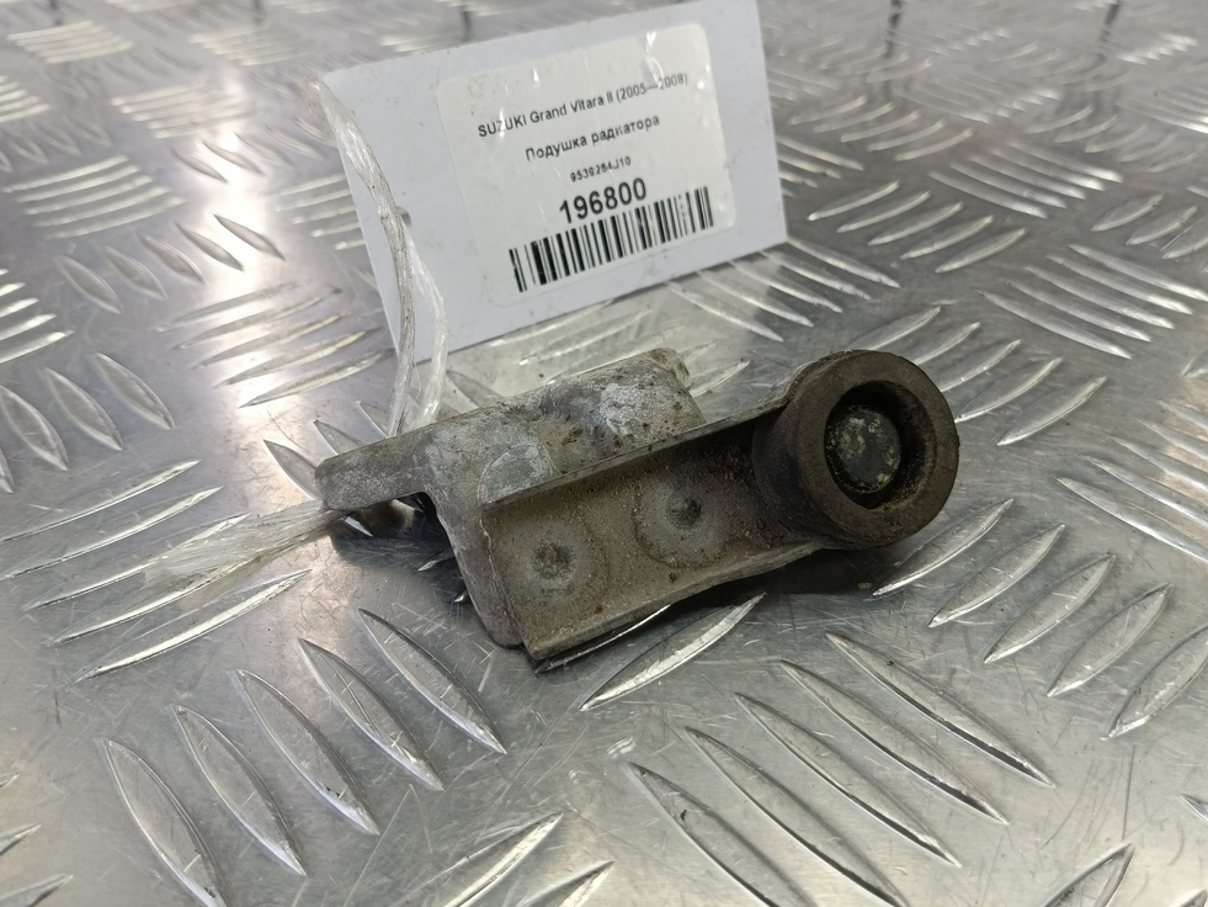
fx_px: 838
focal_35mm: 24
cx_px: 623
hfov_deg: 71.6
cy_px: 465
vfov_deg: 56.8
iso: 122
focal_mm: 4.11
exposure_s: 1/50
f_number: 1.6
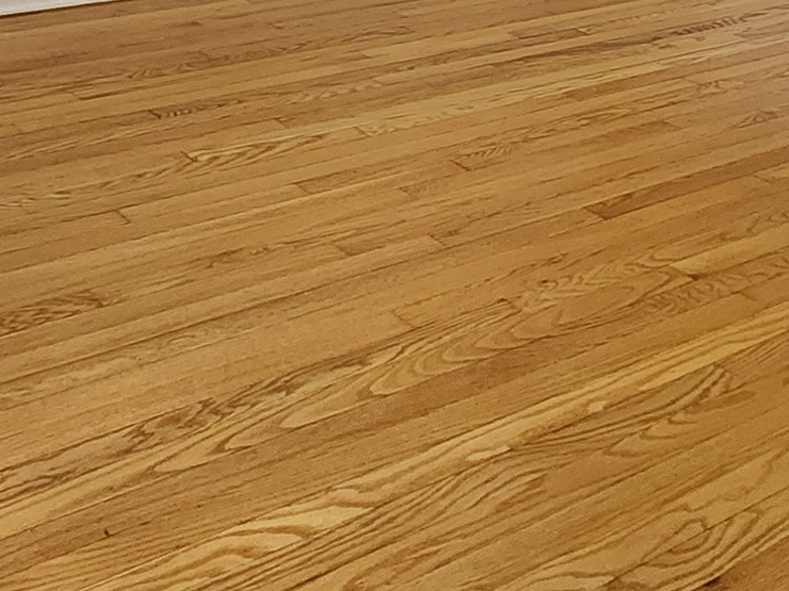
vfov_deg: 22.2
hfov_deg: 35.5
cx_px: 368
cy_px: -298
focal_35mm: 54
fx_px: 1231
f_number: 2.2
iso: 320
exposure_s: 1/40
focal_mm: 2.2
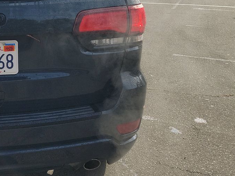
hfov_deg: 31.2
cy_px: 56
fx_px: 387
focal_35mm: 57
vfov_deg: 25.5
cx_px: -3
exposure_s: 1/1052
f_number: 1.8
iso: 50
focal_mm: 6.7
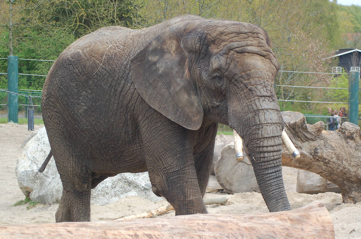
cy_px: 120
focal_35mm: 112
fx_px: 1126
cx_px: 180
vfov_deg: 12.1
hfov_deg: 18.2
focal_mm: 75
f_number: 5.6
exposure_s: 1/800
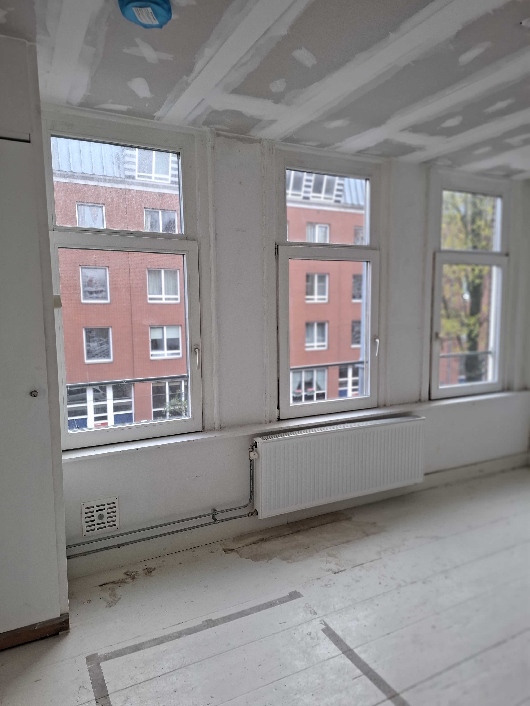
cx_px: 265
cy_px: 353
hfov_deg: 58.9
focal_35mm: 23
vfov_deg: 73.9
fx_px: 470
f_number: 1.8
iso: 80
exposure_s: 1/100
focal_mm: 5.54
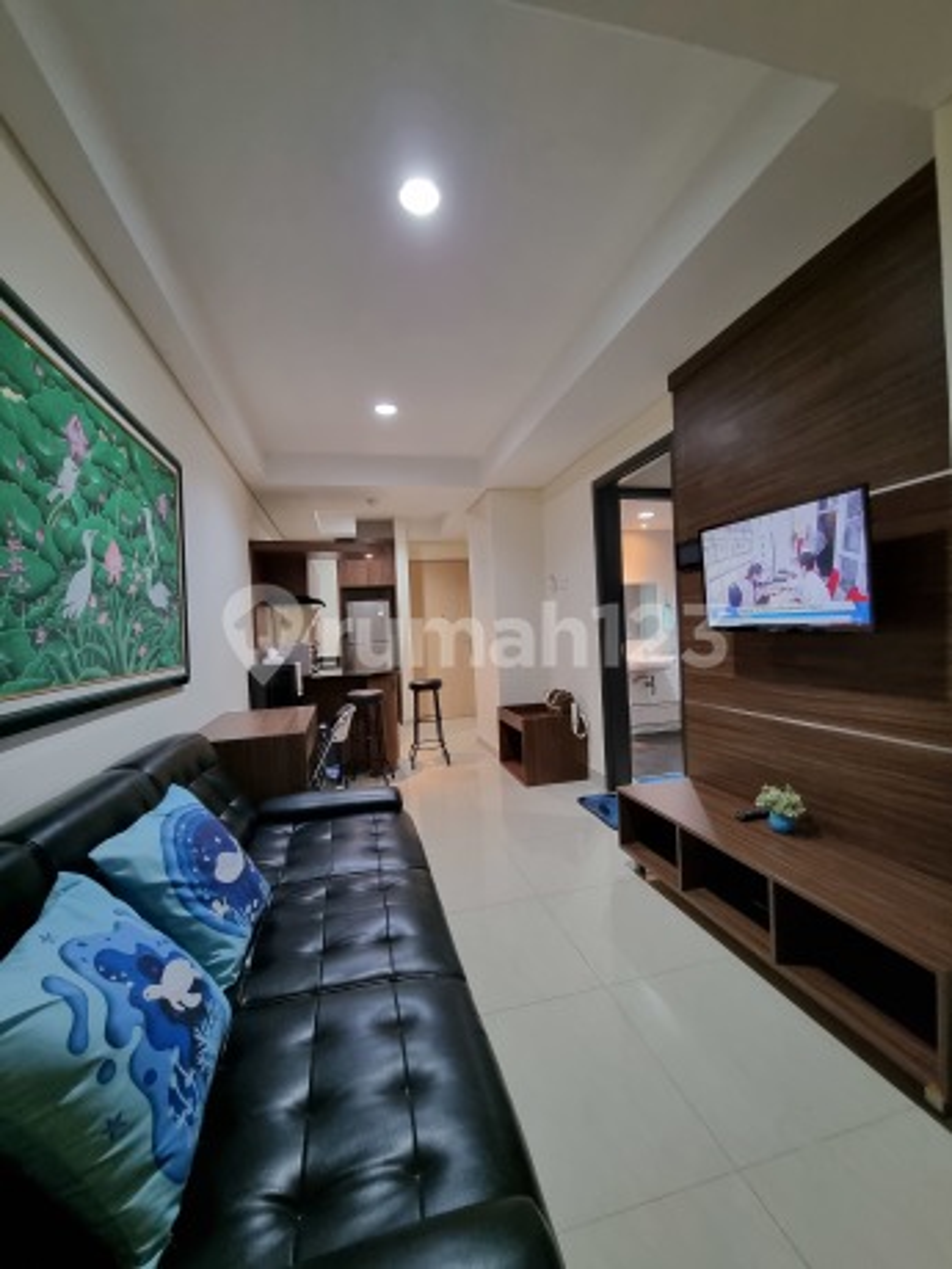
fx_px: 477
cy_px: 634
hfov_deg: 89.9
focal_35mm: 13
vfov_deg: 106.2
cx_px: 476
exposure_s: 1/29
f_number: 2.2
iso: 640
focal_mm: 2.2
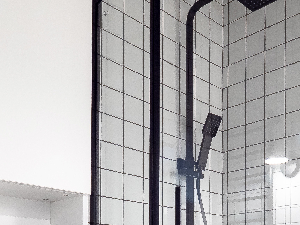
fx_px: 407
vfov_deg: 26.6
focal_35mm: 47
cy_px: 284
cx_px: 188
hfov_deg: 40.1
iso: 200
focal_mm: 7
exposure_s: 1/2.5
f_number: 7.1
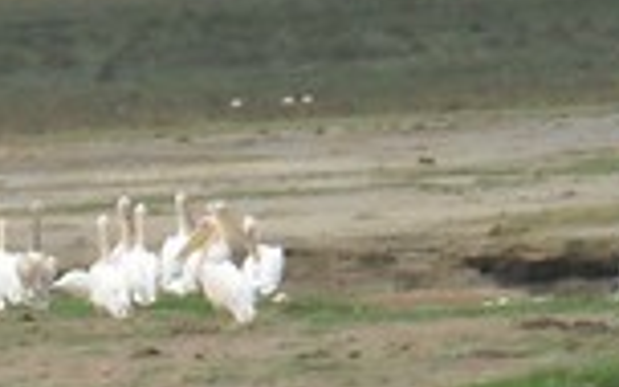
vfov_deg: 2.2
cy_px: 310
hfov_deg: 3.6
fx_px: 9852
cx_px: -301
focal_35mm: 584
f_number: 4.7
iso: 118
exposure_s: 1/250
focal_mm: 17.1
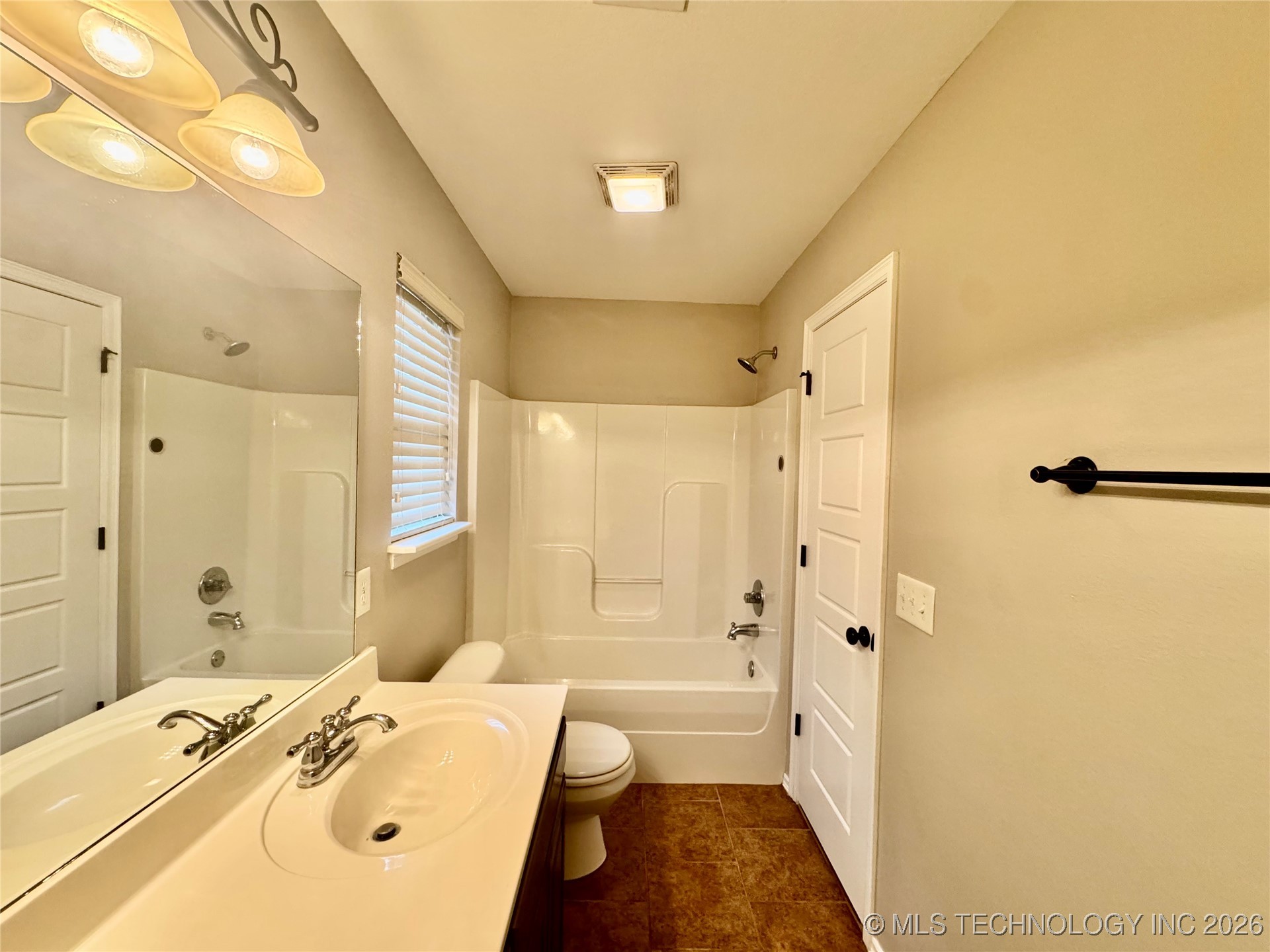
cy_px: 476
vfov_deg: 85.7
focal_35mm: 14
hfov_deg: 102.1
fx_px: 514
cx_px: 635
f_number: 2.2
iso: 320
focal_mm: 2.22
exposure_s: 1/120
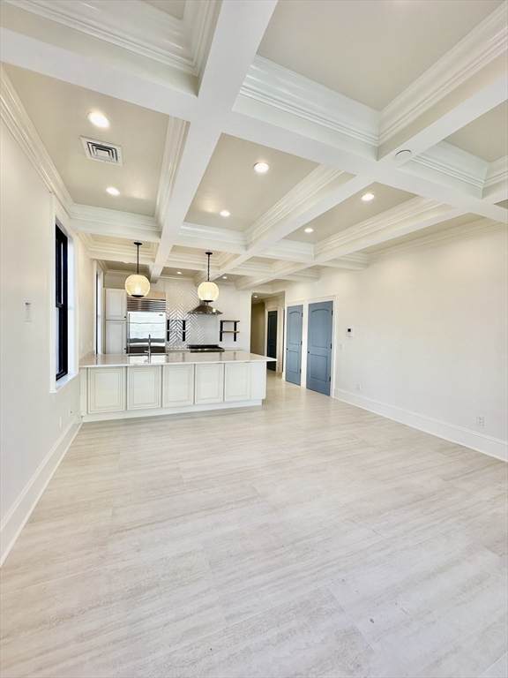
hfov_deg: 85.7
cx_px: 254
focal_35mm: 14
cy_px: 339
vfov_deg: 102.1
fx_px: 274
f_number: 2.2
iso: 40
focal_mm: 2.22
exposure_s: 1/146
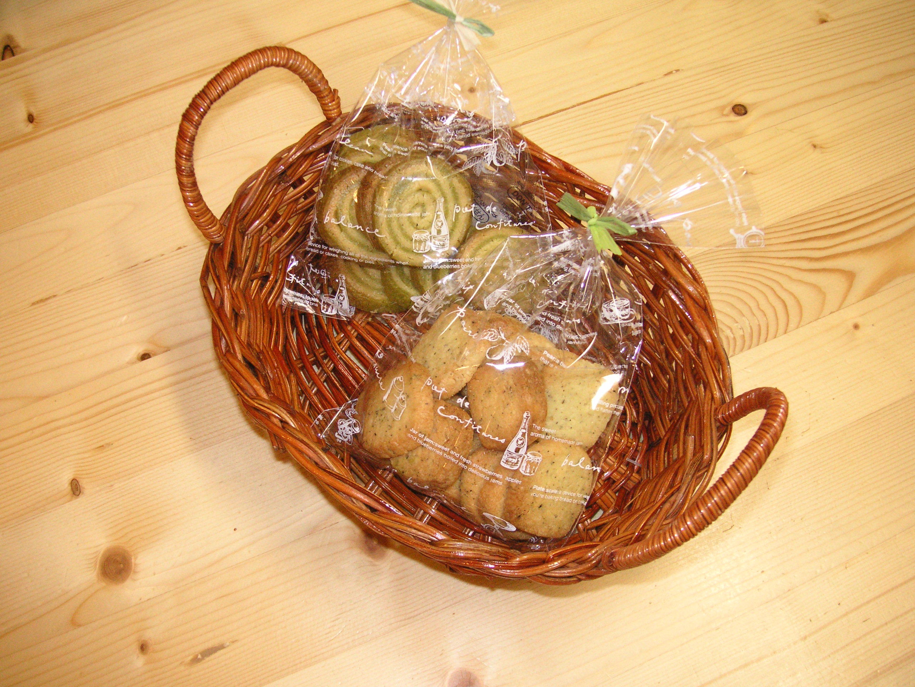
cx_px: 458
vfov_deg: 38.7
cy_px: 344
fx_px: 978
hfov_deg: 50.1
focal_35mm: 37
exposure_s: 1/45
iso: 160
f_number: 2.8
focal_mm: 6.1
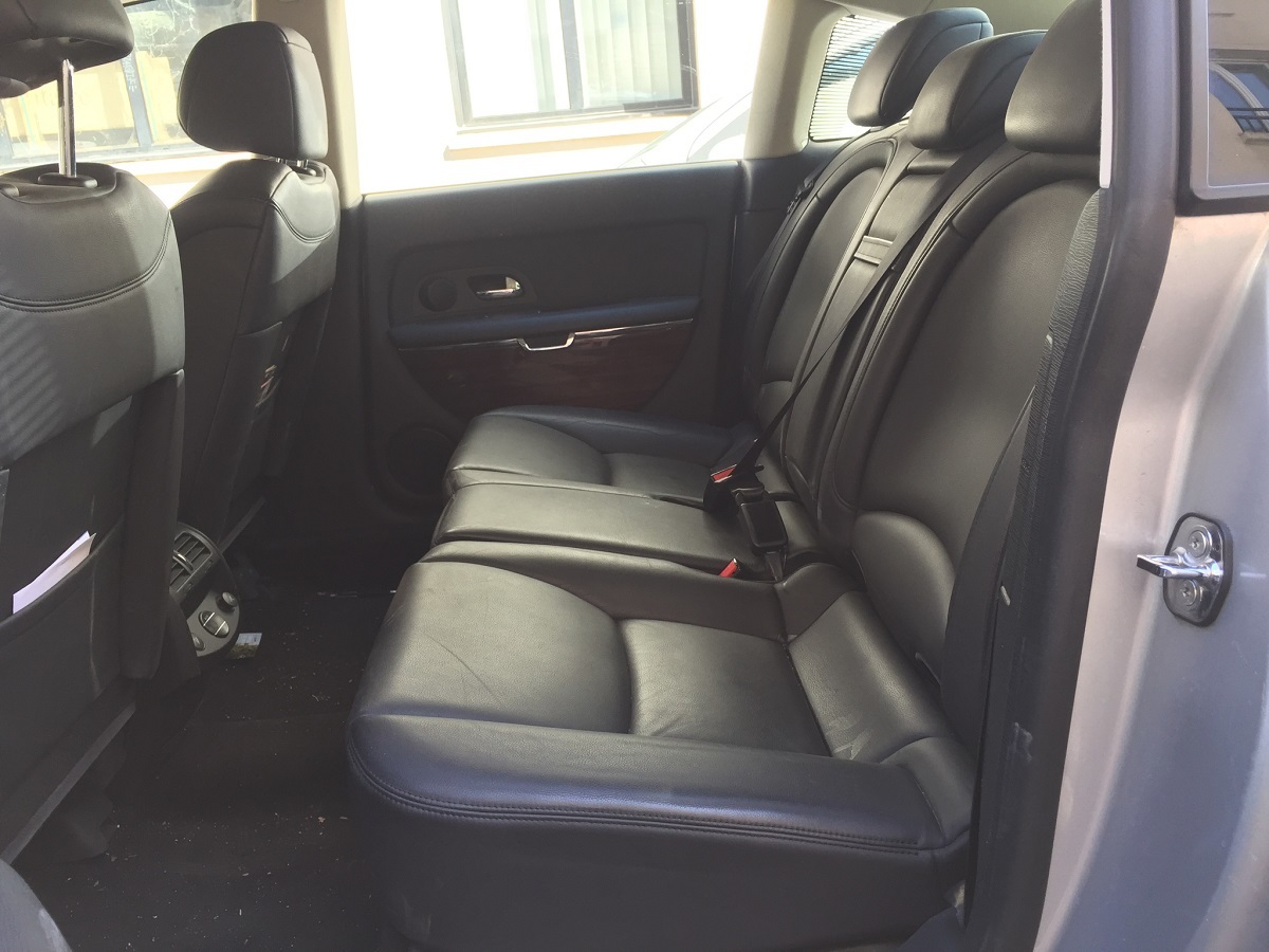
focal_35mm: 29
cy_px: 476
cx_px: 634
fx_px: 1063
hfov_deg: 61.7
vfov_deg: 48.2
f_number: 2.2
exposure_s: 1/100
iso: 50
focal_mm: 4.15
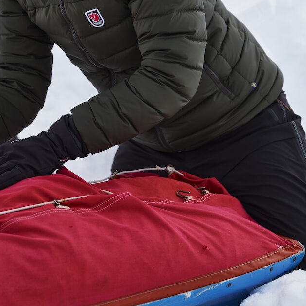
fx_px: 1080
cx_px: 143
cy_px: 64
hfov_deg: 16.1
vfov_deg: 16.0
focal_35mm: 108
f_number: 4
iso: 100
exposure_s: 1/640
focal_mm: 64
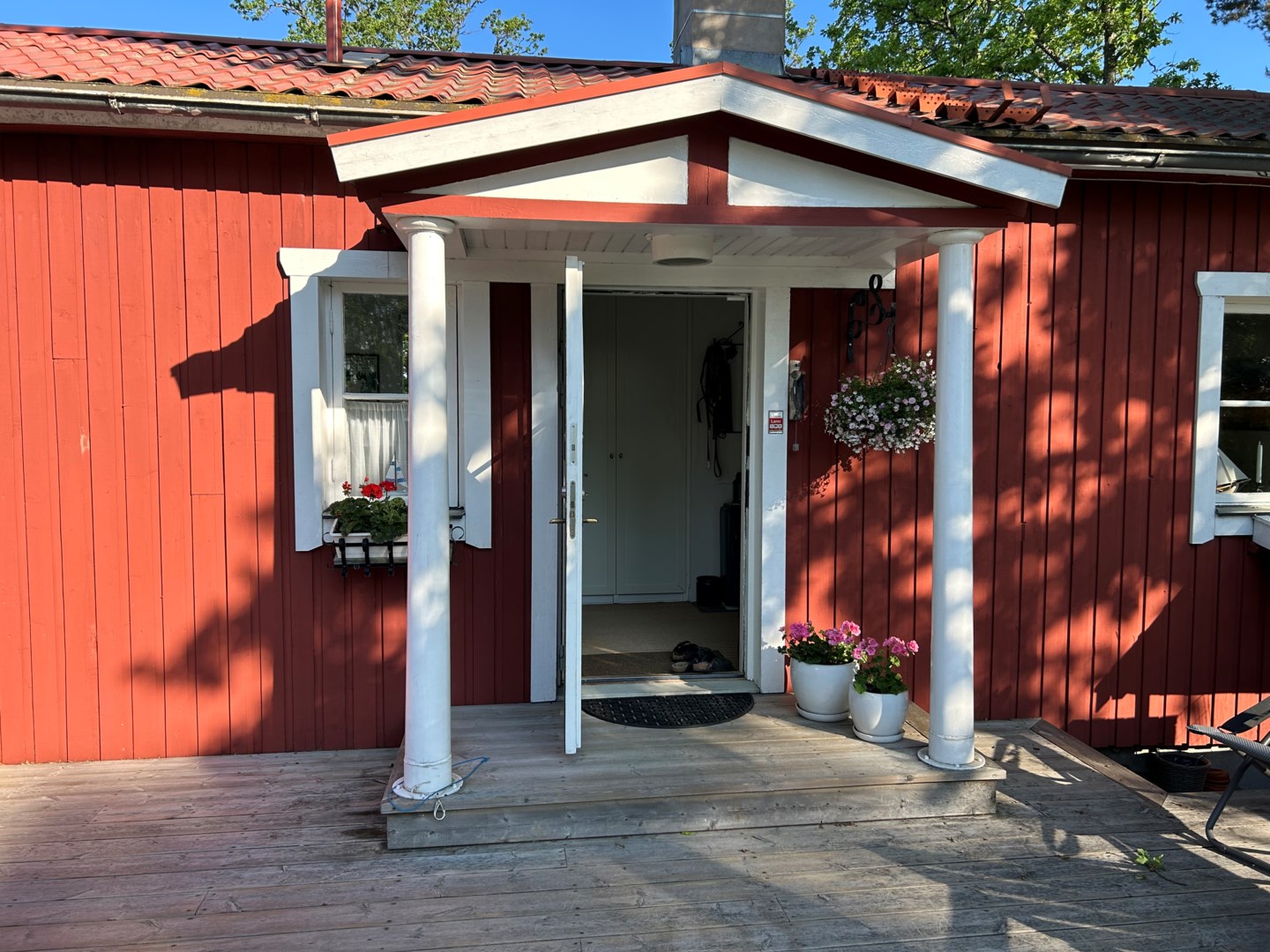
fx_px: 954
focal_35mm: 26
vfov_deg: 53.1
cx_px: 635
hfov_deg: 67.3
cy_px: 476
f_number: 1.5
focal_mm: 5.7
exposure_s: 1/1068
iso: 50
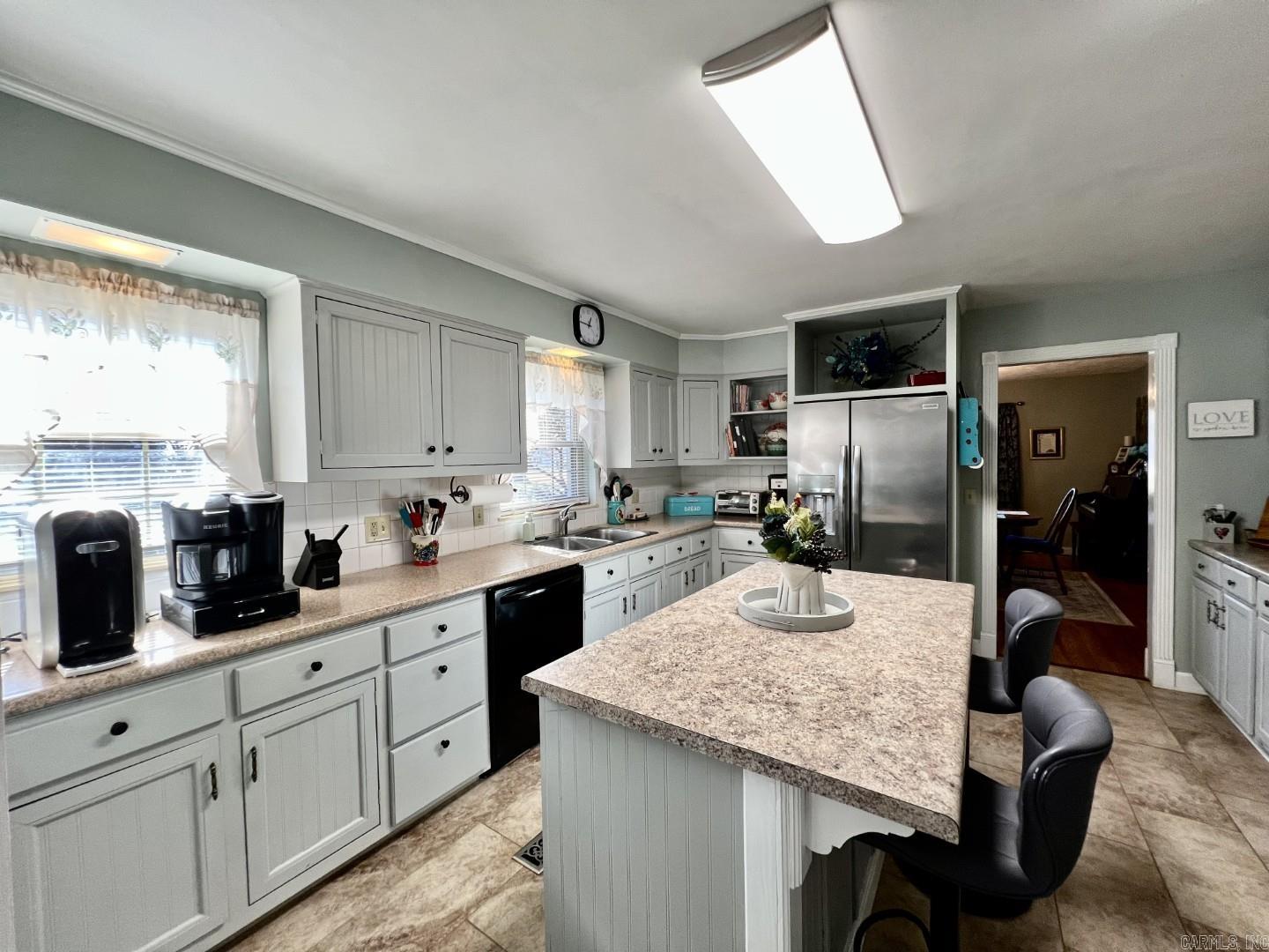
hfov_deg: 106.2
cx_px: 634
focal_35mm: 13
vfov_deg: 89.9
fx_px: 477
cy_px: 476
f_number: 1.8
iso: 125
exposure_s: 1/120
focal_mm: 1.57
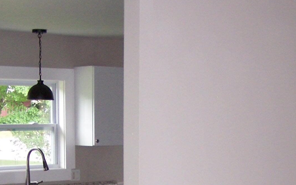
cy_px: 237
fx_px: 791
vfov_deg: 12.9
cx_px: 197
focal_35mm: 98
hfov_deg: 21.1
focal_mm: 6.3
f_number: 2.8
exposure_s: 1/60
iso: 140
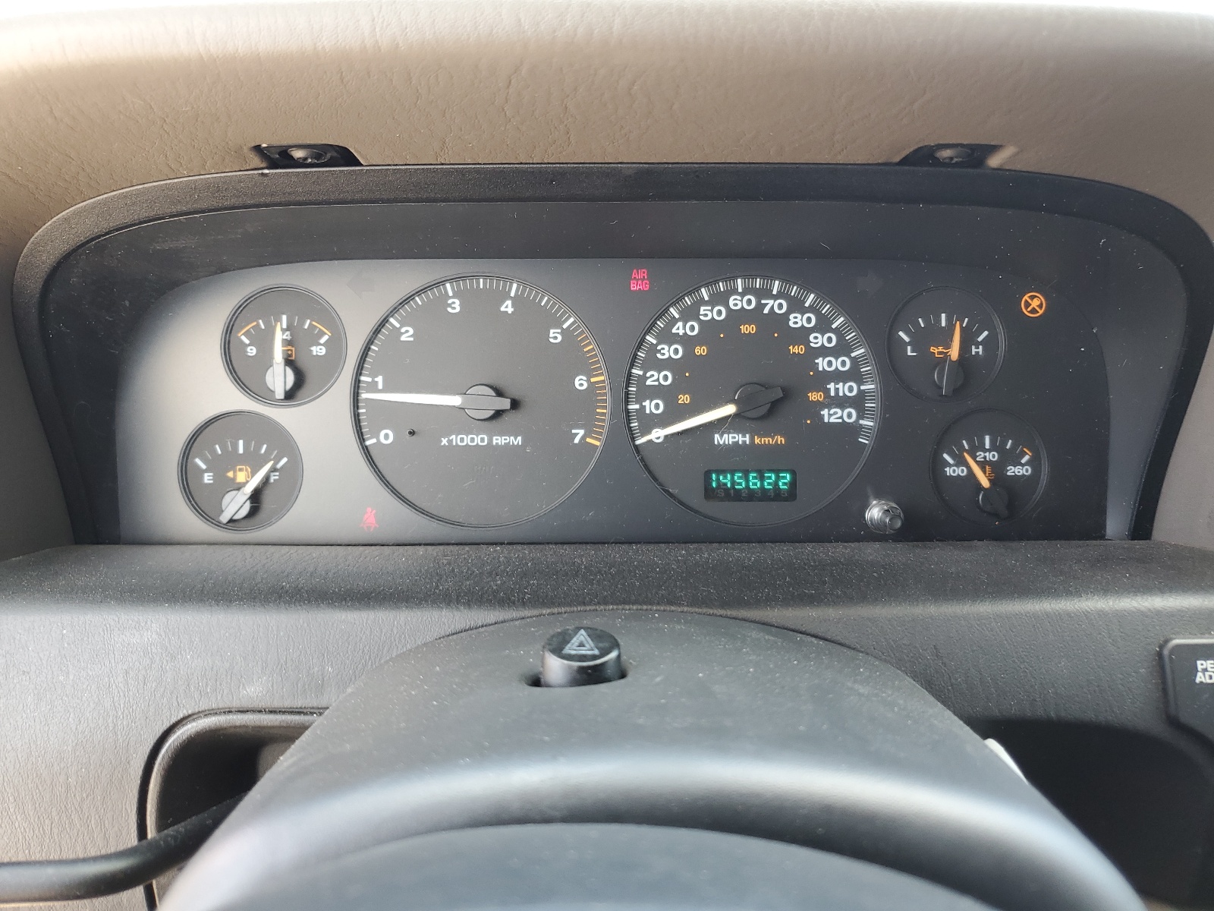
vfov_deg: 53.1
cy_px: 456
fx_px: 912
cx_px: 607
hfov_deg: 67.3
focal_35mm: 26
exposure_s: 1/60.2
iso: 54
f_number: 1.5
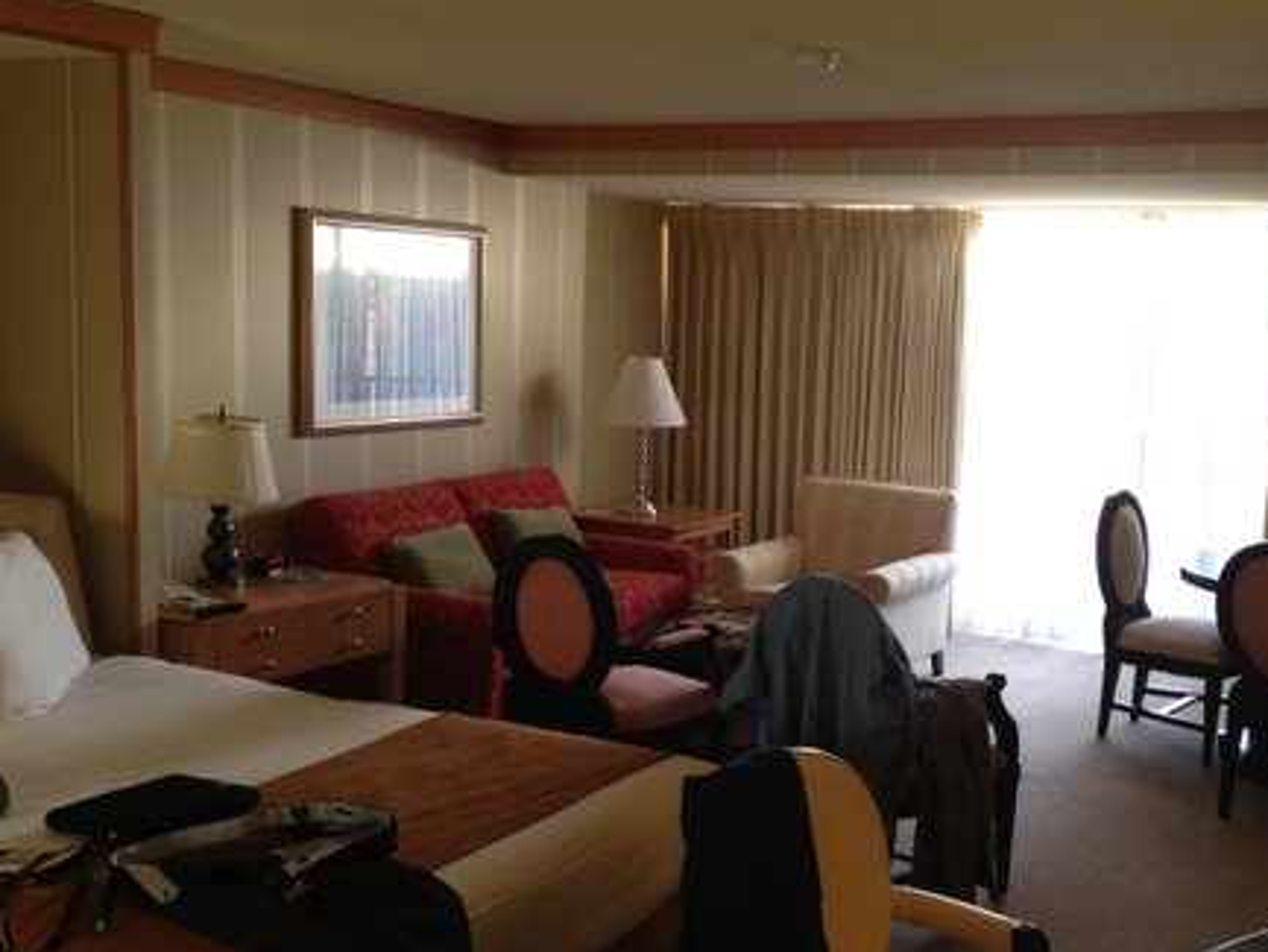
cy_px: 502
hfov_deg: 41.8
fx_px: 1649
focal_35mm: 45
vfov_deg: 32.2
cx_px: 770
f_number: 2.4
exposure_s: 1/20
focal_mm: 4.13
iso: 64
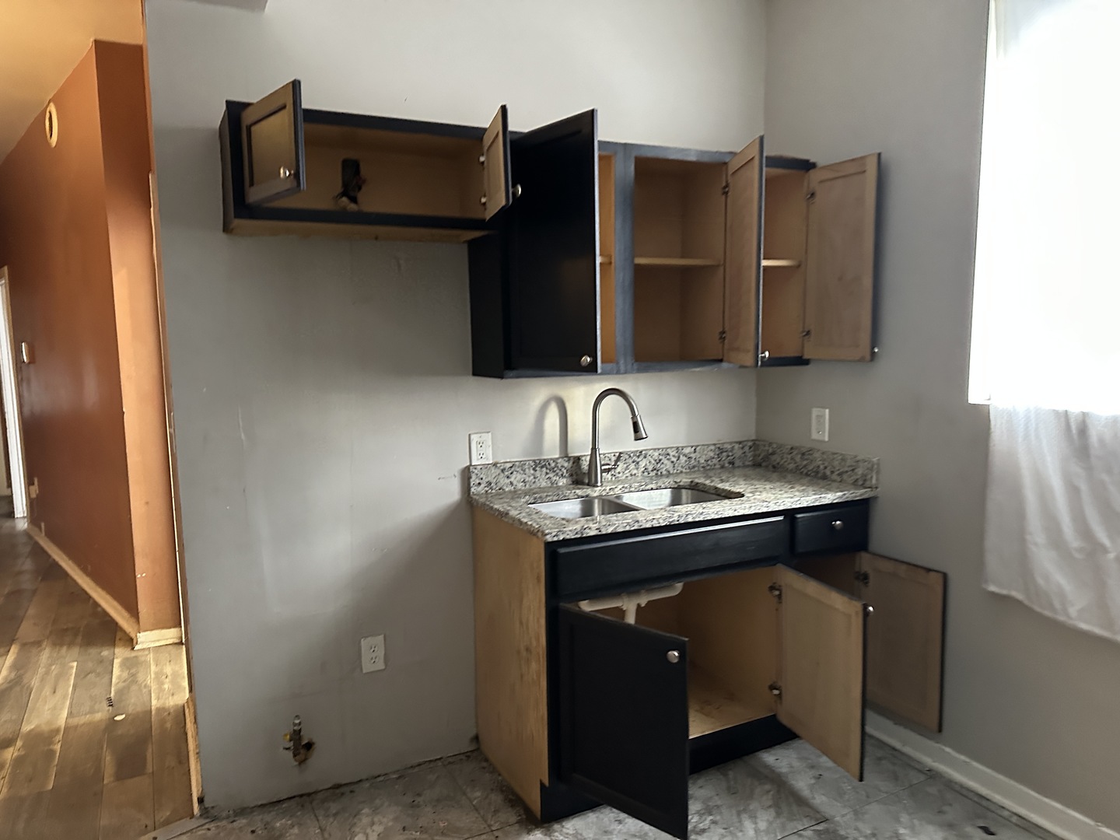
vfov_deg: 56.8
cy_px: 420
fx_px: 777
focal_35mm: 24
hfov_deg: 71.6
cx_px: 560
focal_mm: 6.86
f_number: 1.78
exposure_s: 1/60
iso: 800
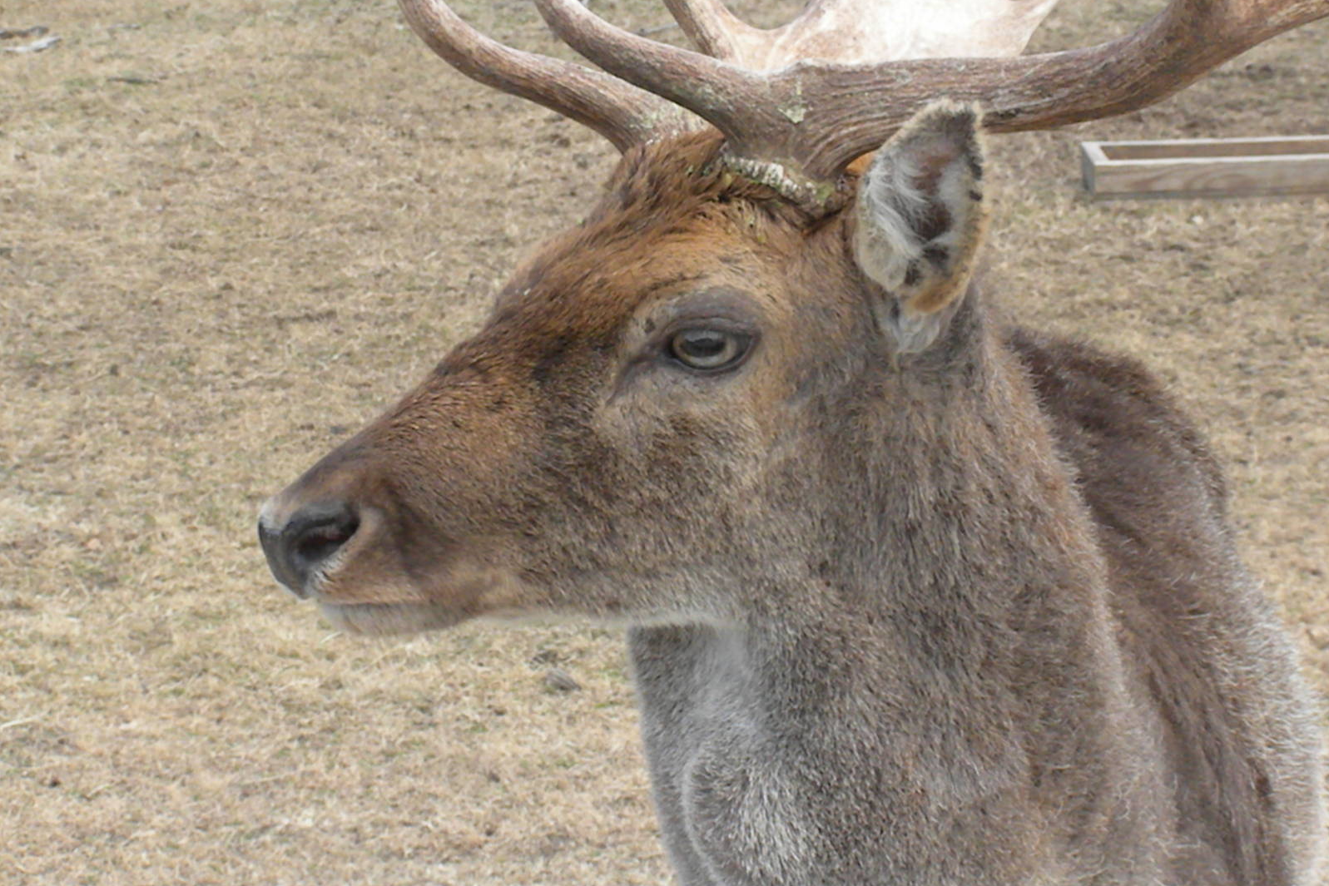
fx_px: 4578
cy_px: 389
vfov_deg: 11.1
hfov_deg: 16.5
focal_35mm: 124
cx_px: 665
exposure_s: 1/106
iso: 640
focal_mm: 21
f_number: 14
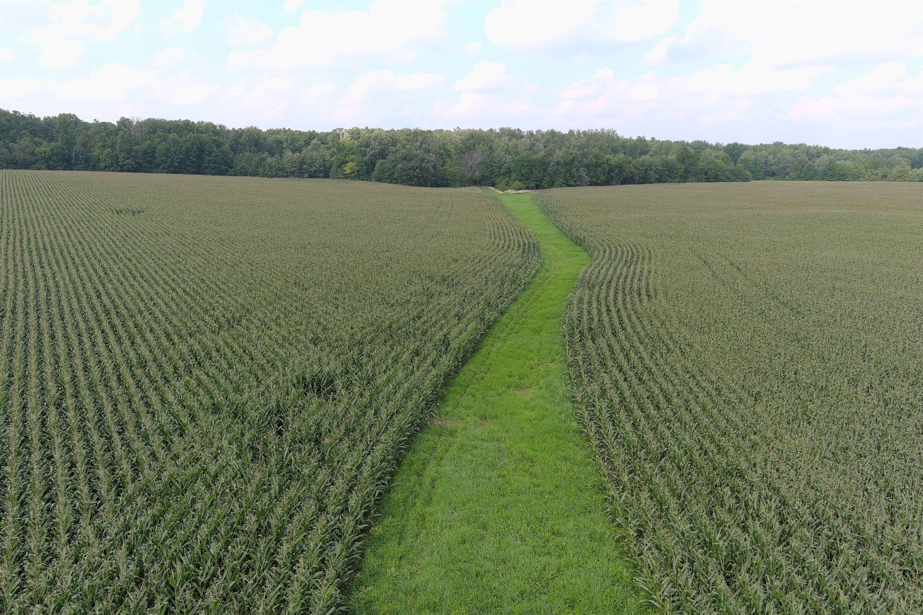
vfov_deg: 45.0
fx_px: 743
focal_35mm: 29
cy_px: 308
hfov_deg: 63.7
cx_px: 462
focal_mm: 10.57
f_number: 2.8
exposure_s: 1/640
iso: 100
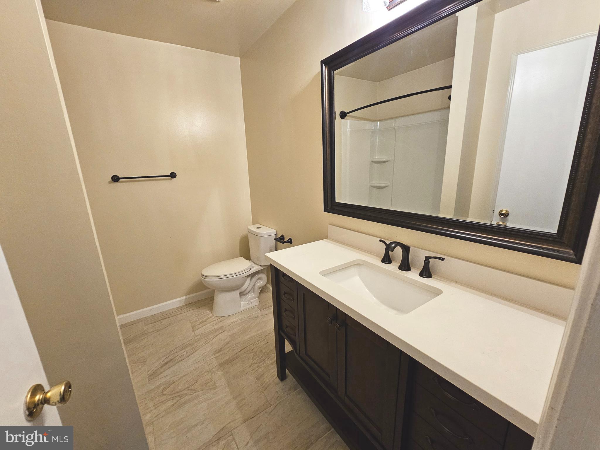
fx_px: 225
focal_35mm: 13
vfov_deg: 89.9
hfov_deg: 106.2
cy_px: 225
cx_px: 300
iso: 400
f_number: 2.2
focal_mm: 2.2
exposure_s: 1/40
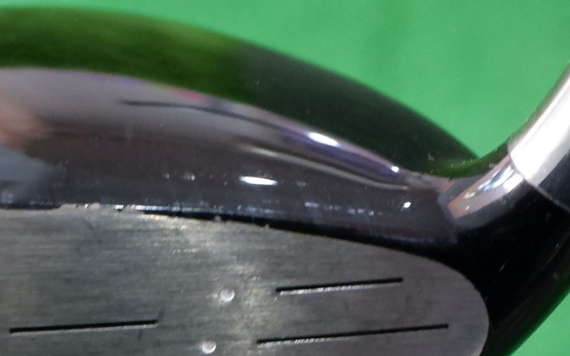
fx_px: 2299
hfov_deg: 14.1
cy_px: 315
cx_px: 107
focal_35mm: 148
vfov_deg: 8.8
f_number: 4.7
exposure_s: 1/25
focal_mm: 31.4
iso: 3200
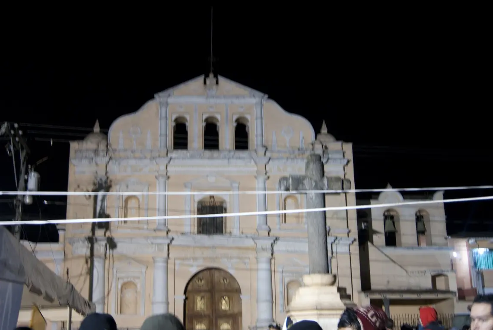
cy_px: 162
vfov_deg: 30.6
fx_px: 603
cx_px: 236
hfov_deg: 44.4
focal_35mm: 44
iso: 400
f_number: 4.5
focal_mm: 28
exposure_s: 1/5
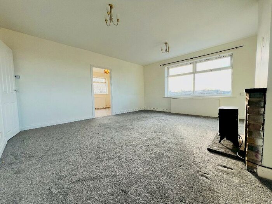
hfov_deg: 106.2
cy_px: 102
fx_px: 102
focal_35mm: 13
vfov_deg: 89.9
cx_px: 136
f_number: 1.8
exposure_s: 1/99
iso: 32
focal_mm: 1.57
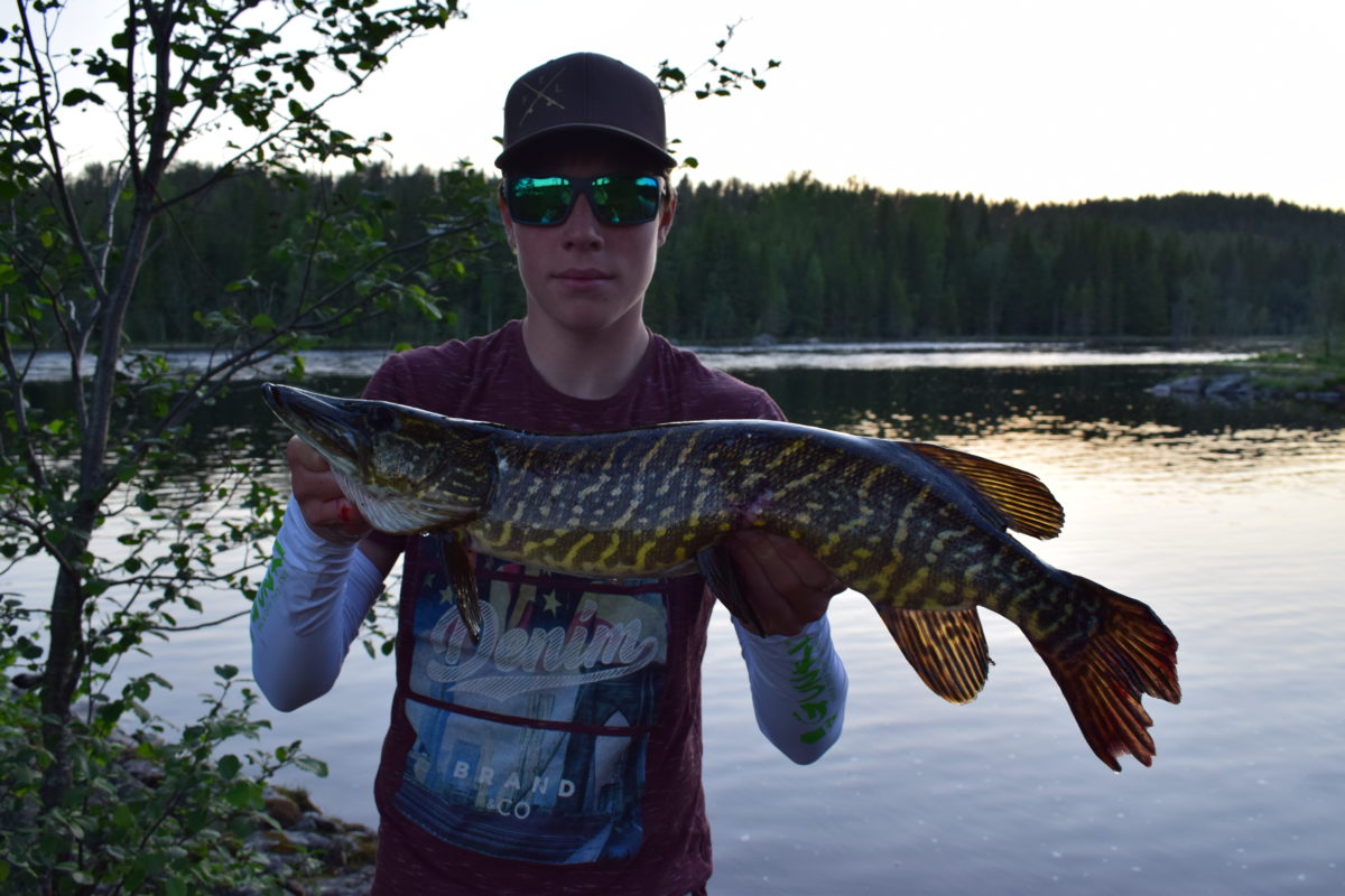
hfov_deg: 57.2
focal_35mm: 33
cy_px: 448
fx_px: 1233
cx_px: 672
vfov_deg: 40.0
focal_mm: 22
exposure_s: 1/80
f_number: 8
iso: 400
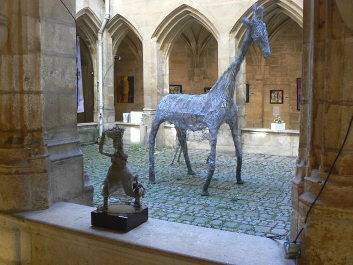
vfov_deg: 37.7
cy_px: 132
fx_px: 388
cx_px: 176
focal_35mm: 38
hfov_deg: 49.0
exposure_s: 1/30
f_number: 2.8
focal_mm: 6.4
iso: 100
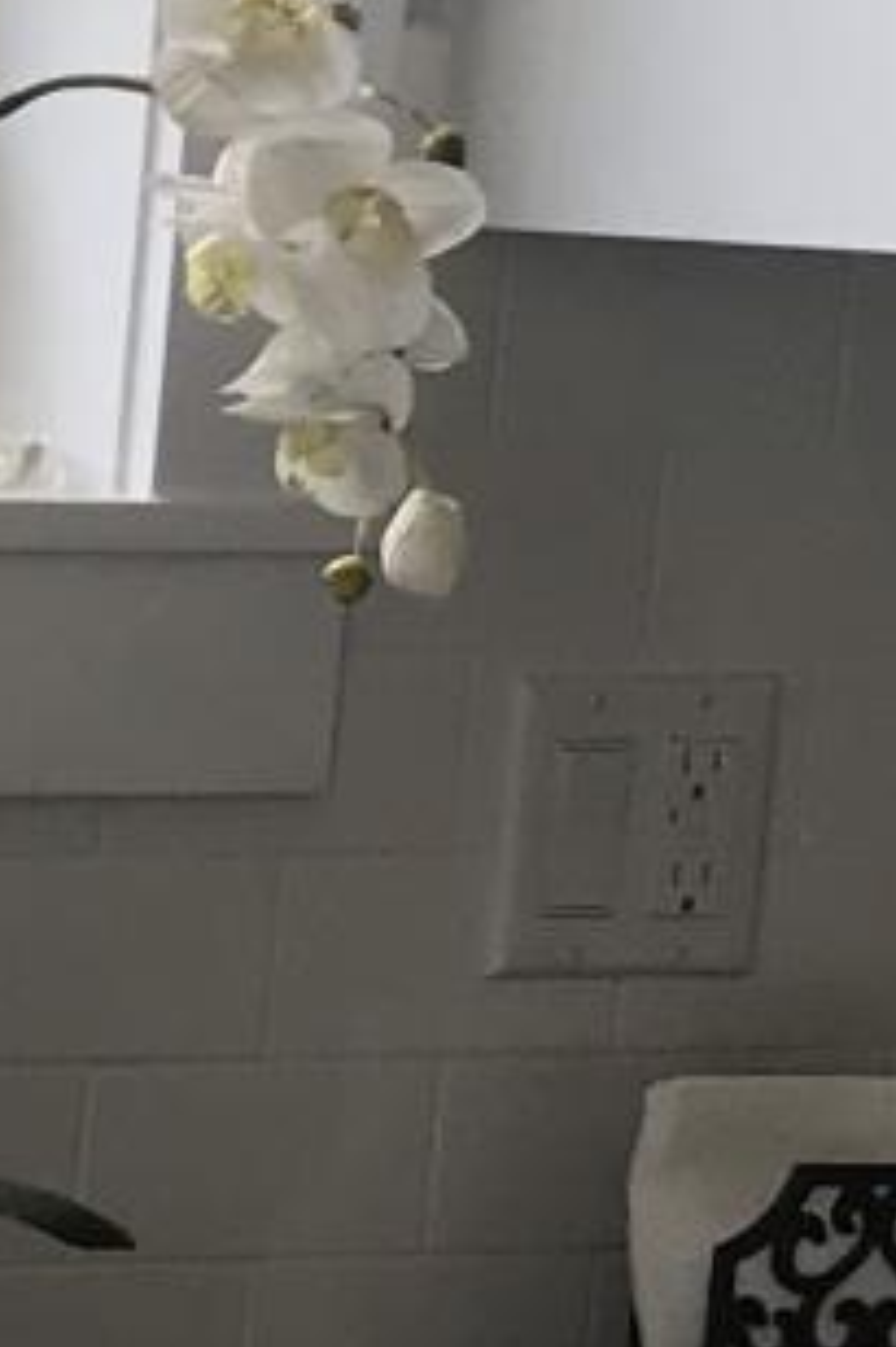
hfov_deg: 6.7
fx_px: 7063
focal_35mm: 189
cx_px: -1587
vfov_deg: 10.7
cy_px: 1675
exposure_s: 1/60
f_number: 1.8
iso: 20
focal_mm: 3.99
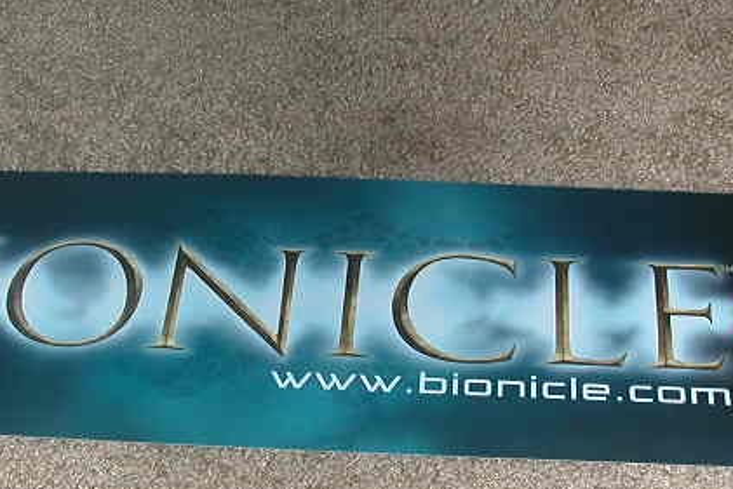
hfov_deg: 29.6
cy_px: 376
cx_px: 305
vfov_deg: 19.9
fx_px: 1385
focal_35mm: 68
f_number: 2.9
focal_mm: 6.6
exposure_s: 1/59.9
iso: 100
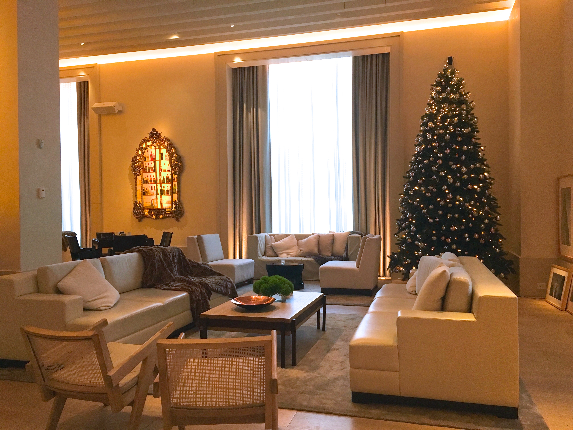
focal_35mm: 29
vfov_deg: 48.2
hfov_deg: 61.7
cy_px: 215
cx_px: 286
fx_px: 480
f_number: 2.2
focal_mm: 4.15
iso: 100
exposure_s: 1/30
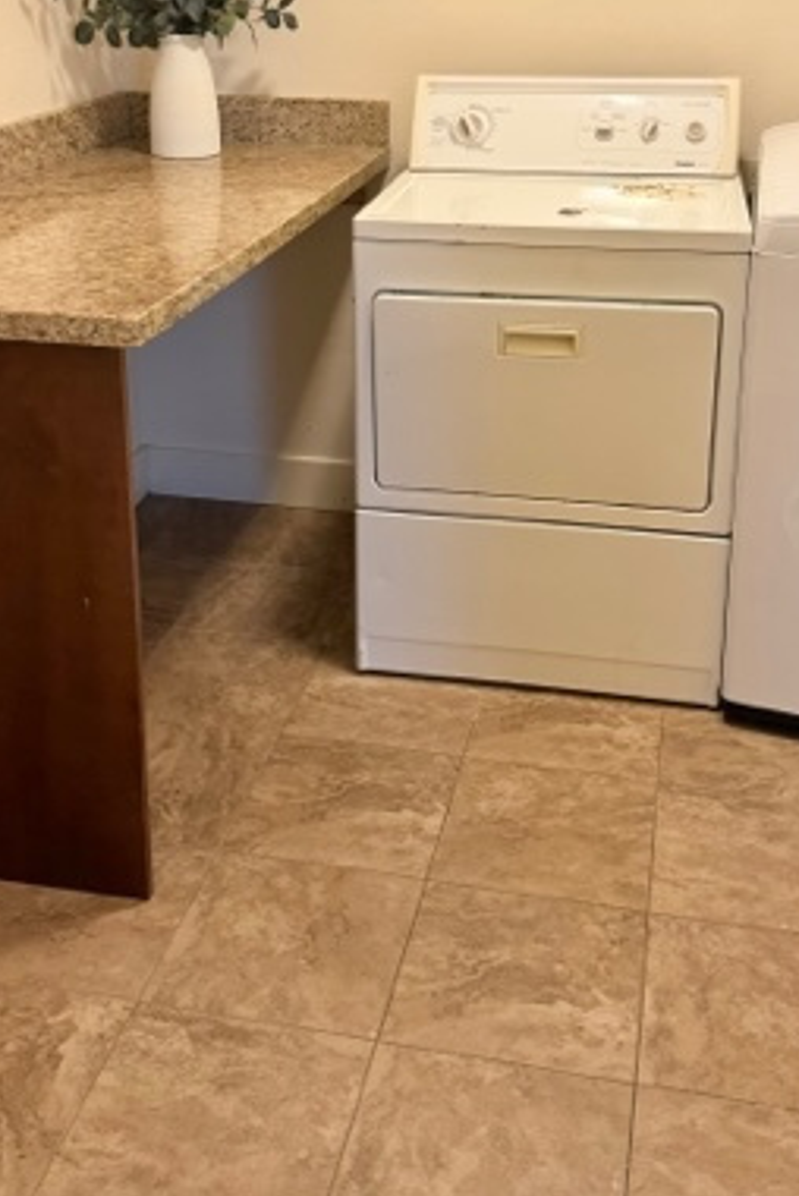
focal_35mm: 42
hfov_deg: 31.9
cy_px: 346
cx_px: 377
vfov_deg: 45.2
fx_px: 1396
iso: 250
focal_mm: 6.86
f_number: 1.78
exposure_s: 1/60
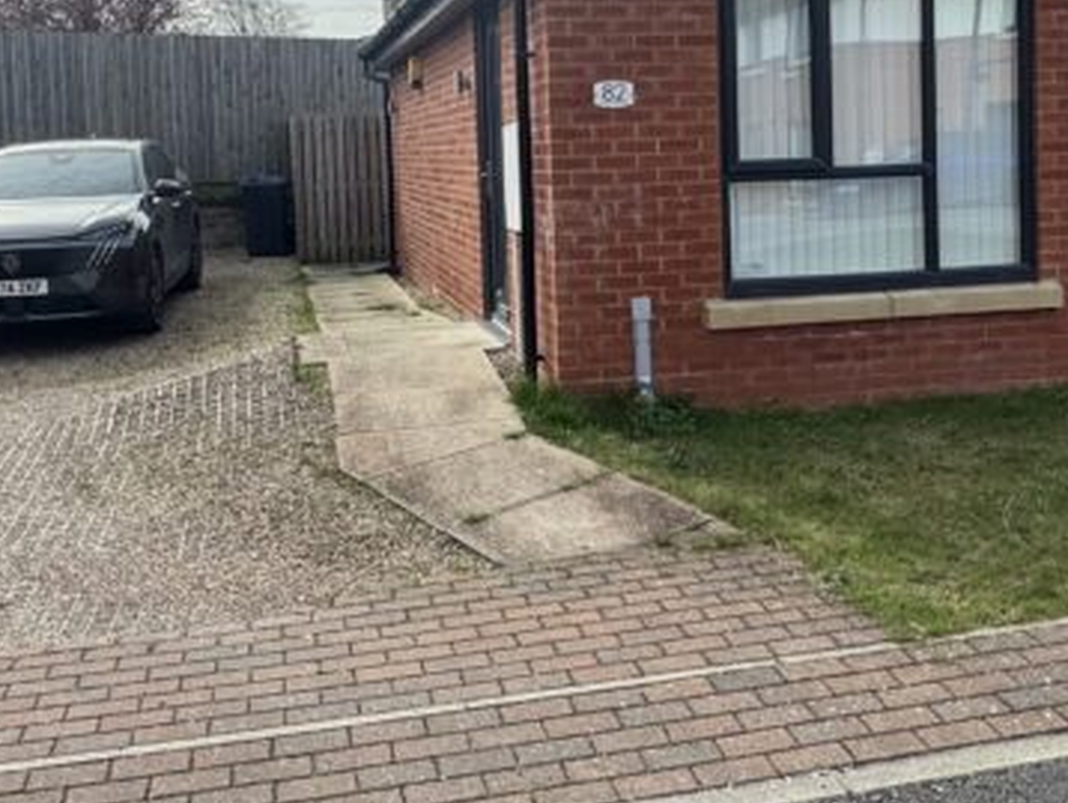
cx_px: 501
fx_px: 1235
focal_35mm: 40
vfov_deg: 35.2
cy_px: 203
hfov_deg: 46.7
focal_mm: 2.22
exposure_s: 1/1256
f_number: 2.2
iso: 40
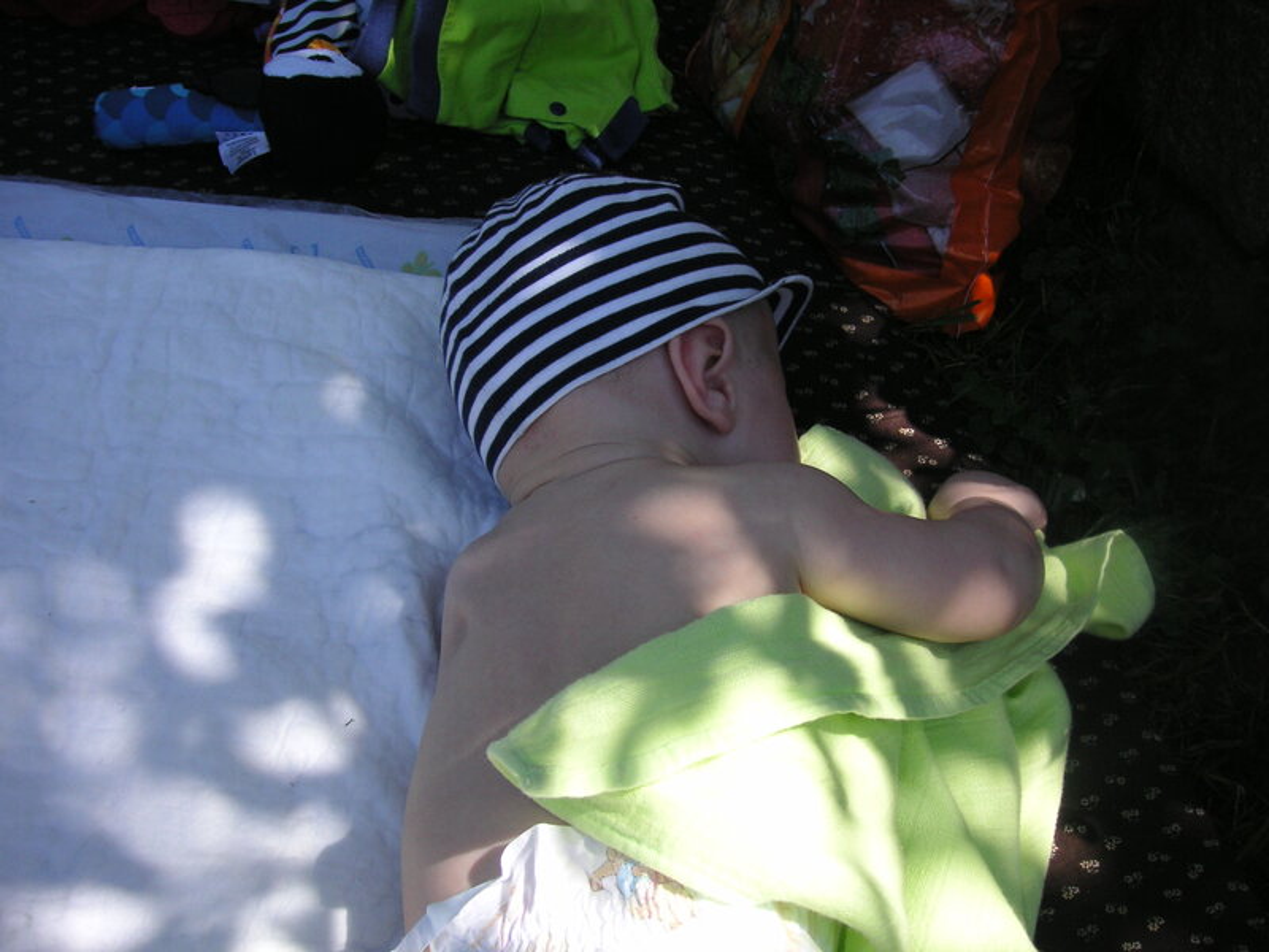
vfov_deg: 38.7
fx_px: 1356
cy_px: 476
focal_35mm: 37
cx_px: 634
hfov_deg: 50.1
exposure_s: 1/750
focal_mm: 6.1
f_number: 2.8
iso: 50
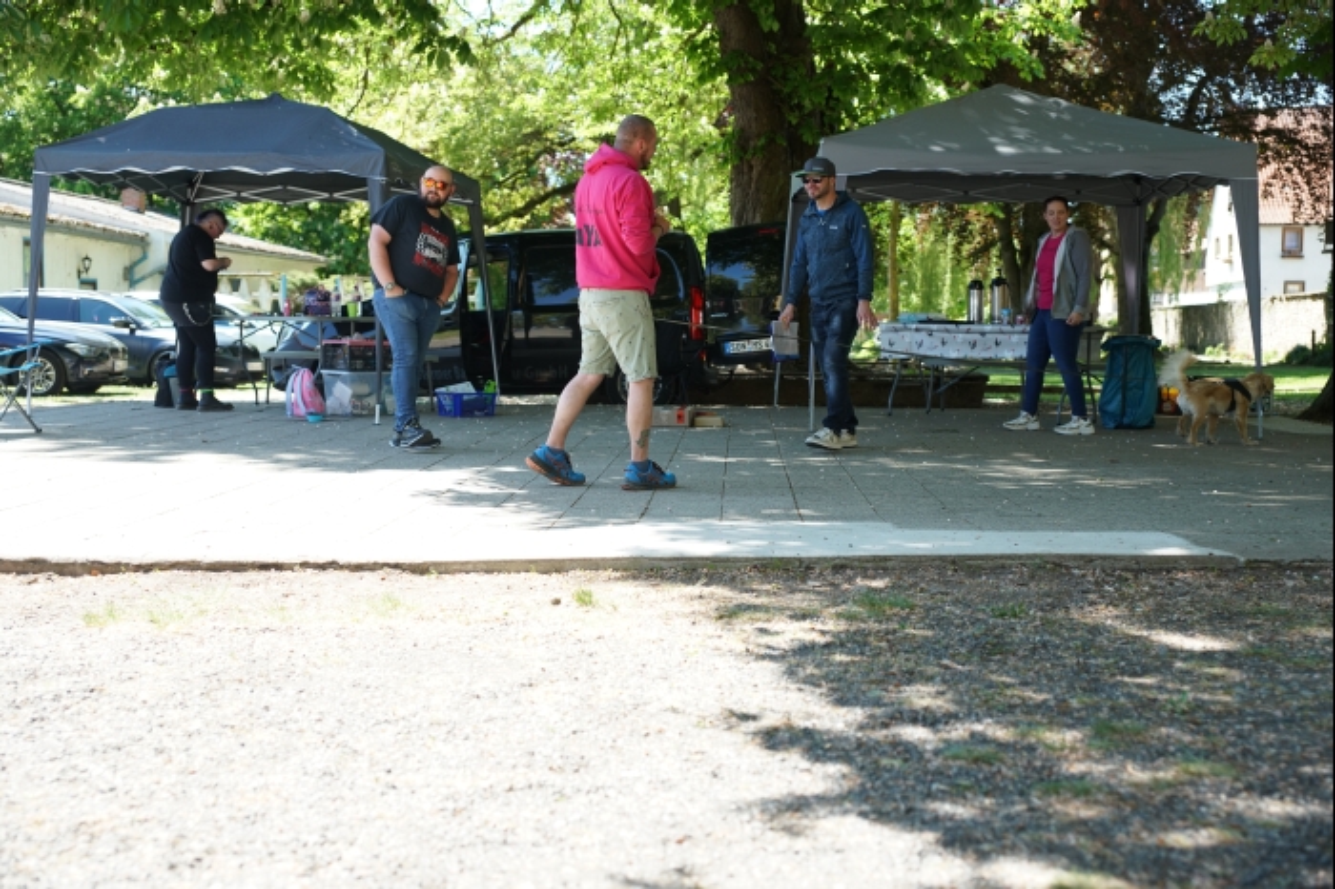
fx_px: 1668
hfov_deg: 43.6
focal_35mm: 45
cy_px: 444
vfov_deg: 29.8
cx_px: 668
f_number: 3.5
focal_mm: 45
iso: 500
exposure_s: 1/640
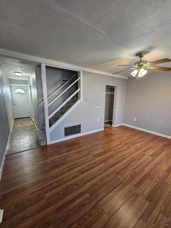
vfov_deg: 106.2
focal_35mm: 13
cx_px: 86
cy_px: 114
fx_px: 86
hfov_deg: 89.9
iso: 320
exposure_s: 1/30
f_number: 2.2
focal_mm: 2.2
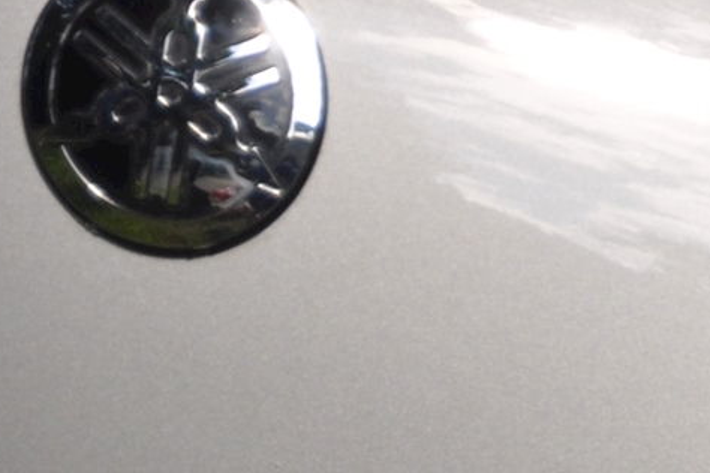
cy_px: 2026
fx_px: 16210
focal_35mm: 822
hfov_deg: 2.5
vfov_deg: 1.7
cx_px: 1224
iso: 200
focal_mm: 90
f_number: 5.6
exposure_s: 1/320
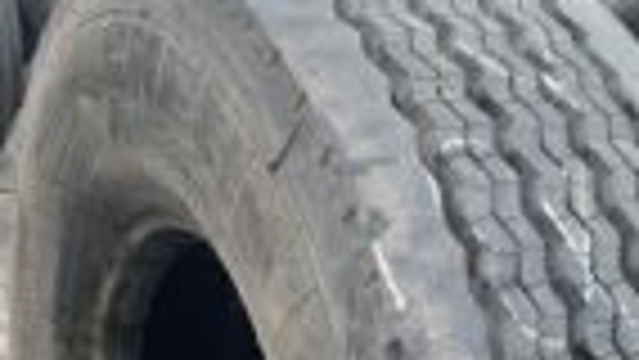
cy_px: 547
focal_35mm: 86
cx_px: 392
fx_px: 1458
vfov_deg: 13.3
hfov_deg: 24.7
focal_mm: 4.25
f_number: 1.8
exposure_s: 1/125
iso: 25
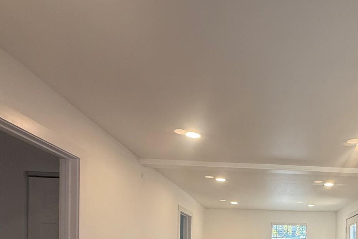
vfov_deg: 35.5
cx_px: 295
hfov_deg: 54.0
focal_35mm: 32
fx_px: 318
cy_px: 259
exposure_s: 1/120
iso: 160
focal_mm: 2.22
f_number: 2.2
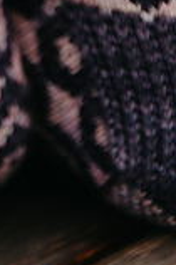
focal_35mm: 243
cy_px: -72
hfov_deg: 5.6
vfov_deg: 8.4
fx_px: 1786
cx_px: 26
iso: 200
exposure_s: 1/800
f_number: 2.8
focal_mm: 60
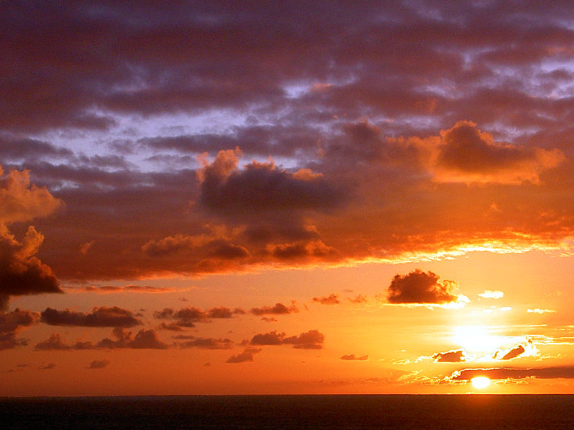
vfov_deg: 12.9
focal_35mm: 115
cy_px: 160
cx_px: 233
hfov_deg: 17.1
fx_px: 1907
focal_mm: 12.4
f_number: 4.2
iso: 50
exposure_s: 1/320
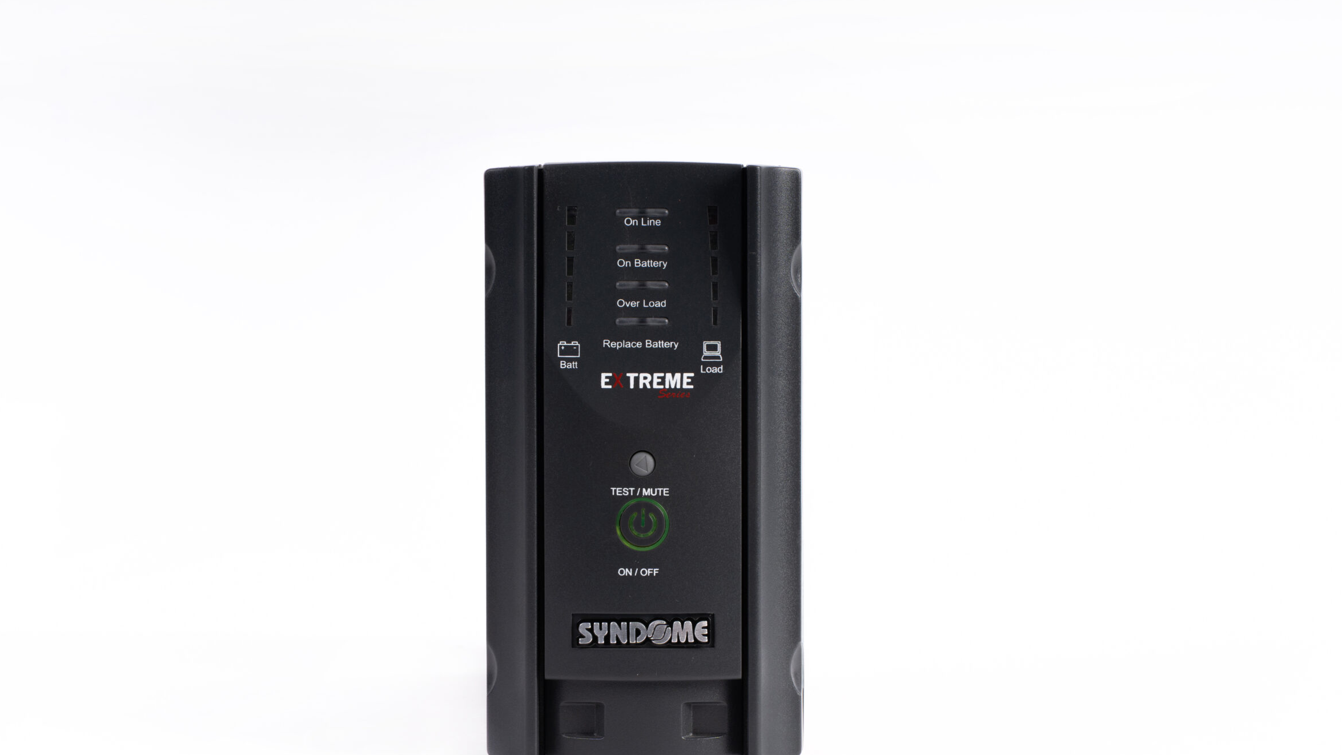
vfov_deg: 12.5
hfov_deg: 22.0
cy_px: 451
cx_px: 641
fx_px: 3452
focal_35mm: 97
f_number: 16
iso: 320
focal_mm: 85
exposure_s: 1/200
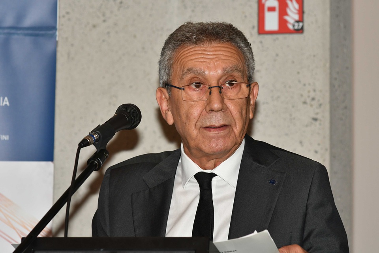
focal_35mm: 232
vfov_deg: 5.9
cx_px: 190
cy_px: 126
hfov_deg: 8.9
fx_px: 2448
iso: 800
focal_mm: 155
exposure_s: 1/200
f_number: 7.1
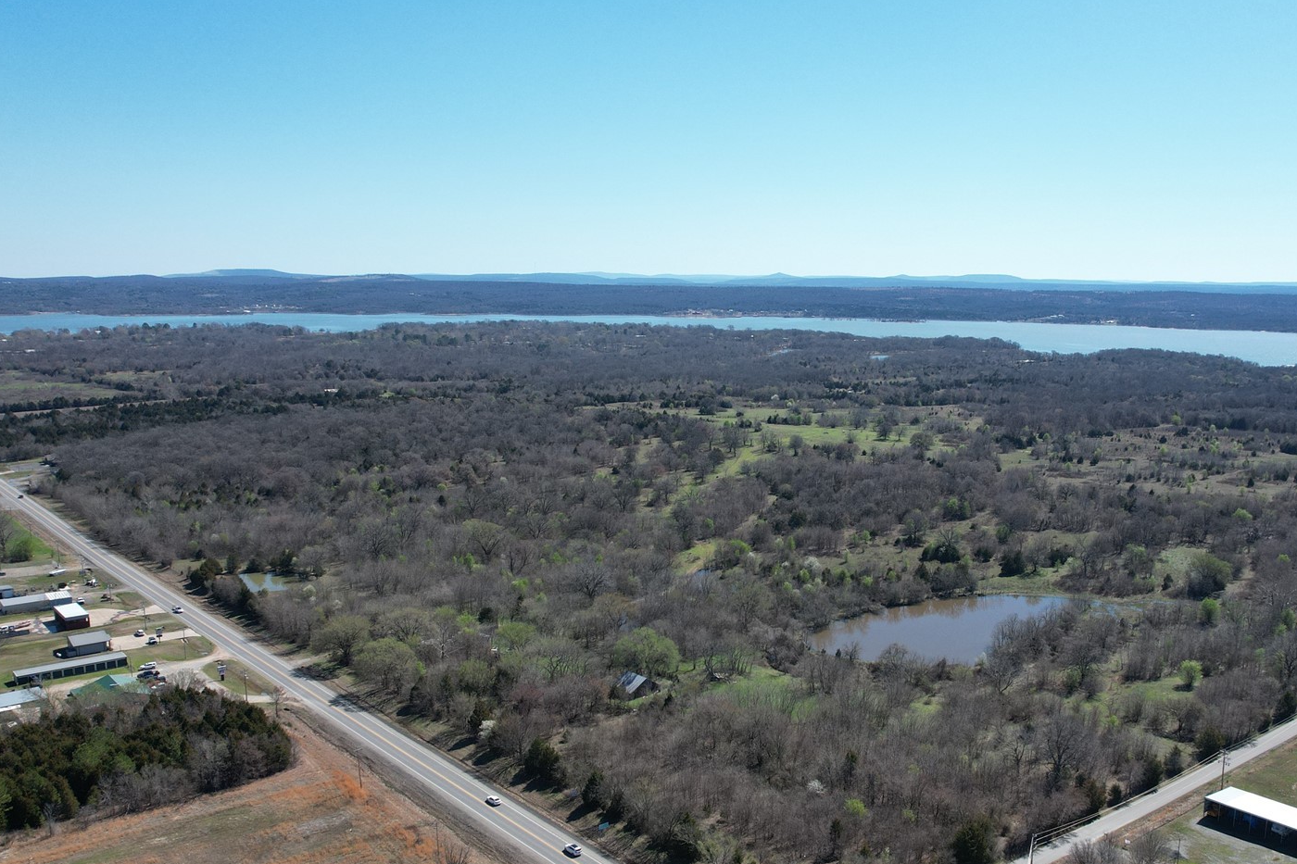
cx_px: 741
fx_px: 1153
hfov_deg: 58.5
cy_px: 499
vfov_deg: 41.0
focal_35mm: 32
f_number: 2.8
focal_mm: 8.38
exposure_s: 1/3200
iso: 200
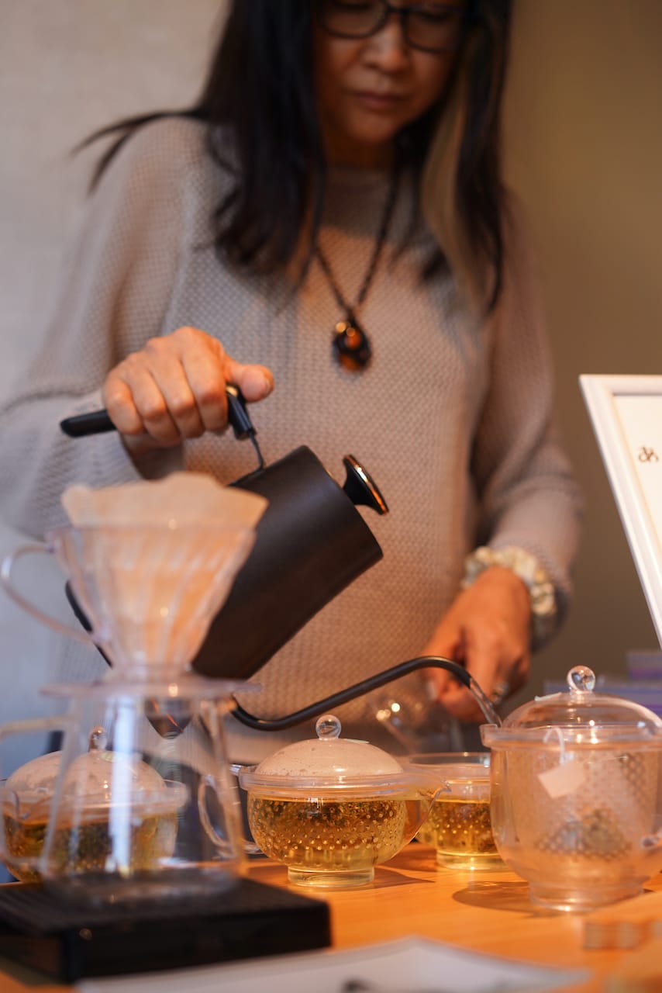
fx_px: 1516
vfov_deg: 36.2
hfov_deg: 24.6
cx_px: 331
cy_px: 496
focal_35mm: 55
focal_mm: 55
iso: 250
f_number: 2.8
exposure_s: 1/125
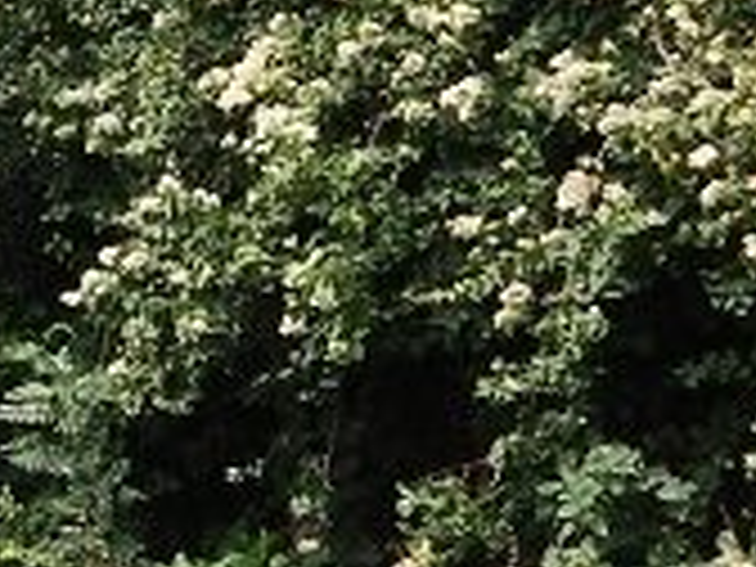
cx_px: -418
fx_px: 3058
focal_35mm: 140
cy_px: 243
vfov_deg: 10.6
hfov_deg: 13.2
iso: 125
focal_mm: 4
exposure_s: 1/800
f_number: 3
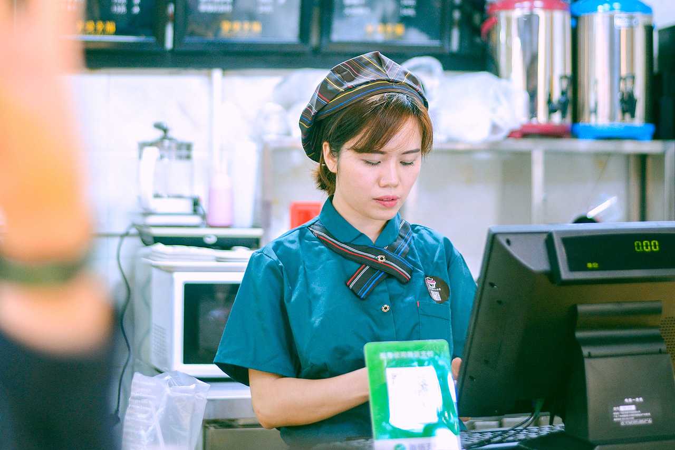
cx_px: 338
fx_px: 938
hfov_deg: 39.6
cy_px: 225
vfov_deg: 27.0
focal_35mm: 50
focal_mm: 50
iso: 640
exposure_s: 1/125
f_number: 1.8
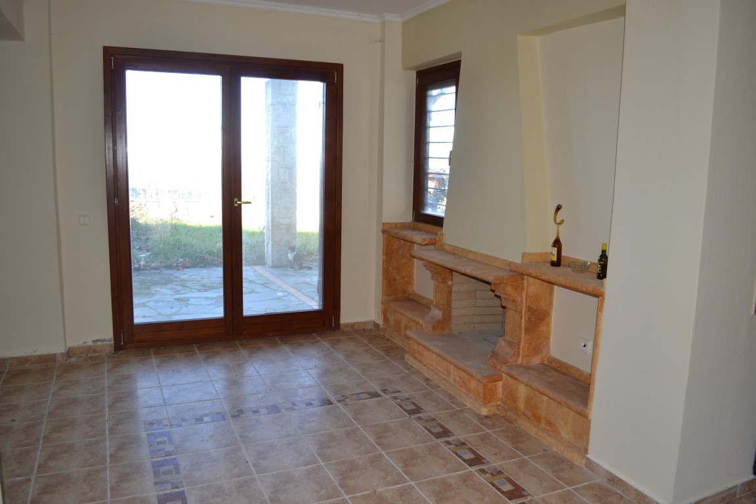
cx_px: 378
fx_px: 567
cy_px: 252
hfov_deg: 67.4
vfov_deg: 47.9
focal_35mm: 27
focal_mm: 18
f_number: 4
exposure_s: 1/125
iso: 320
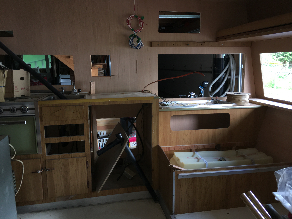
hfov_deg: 61.7
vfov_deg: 48.2
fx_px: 245
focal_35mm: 29
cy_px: 110
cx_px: 146
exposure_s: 1/30
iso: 50
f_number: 2.2
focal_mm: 4.15
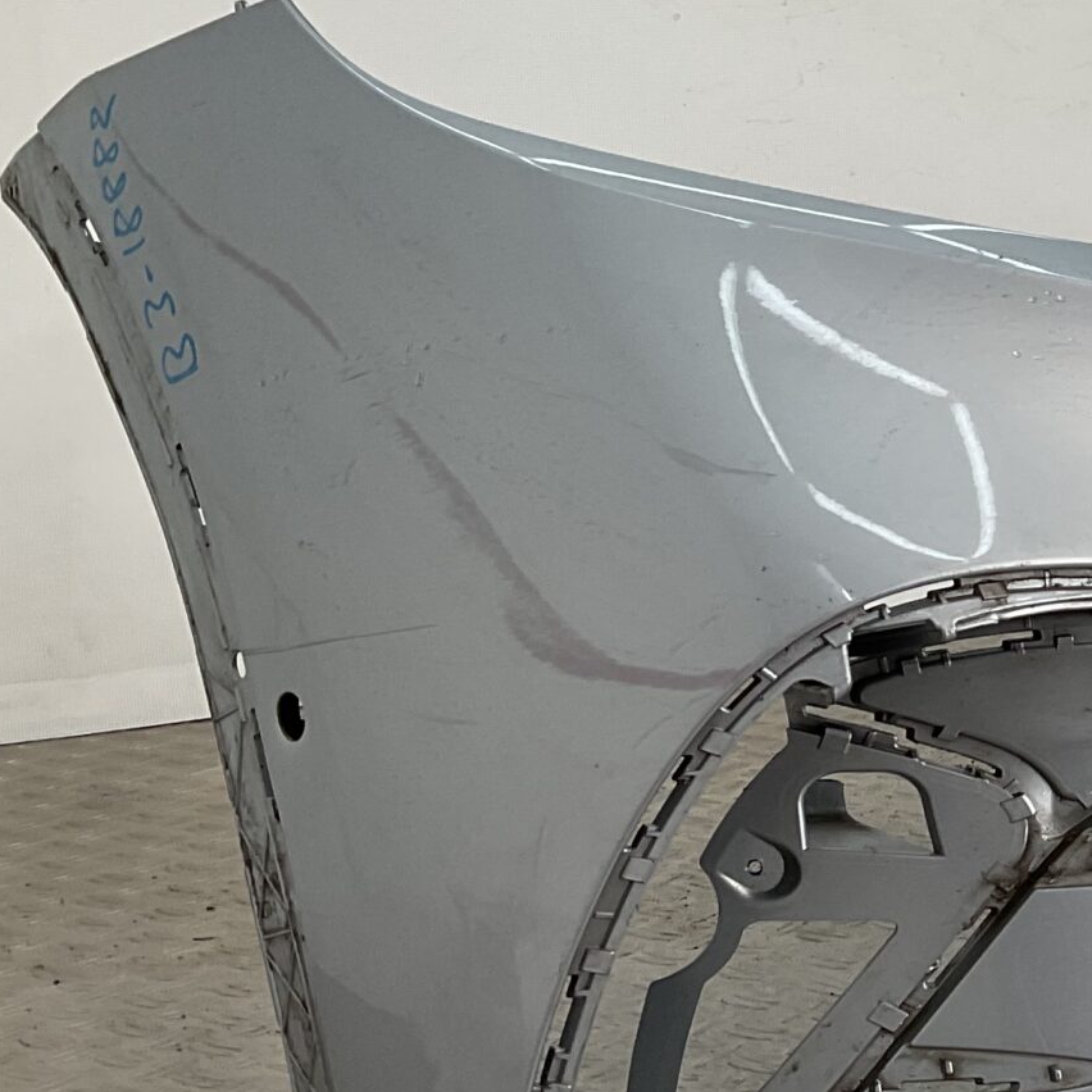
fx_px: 2748
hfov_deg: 20.5
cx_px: 1420
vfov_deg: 22.4
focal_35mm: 77
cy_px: 432
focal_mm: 3
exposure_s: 1/259
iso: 16
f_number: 1.8
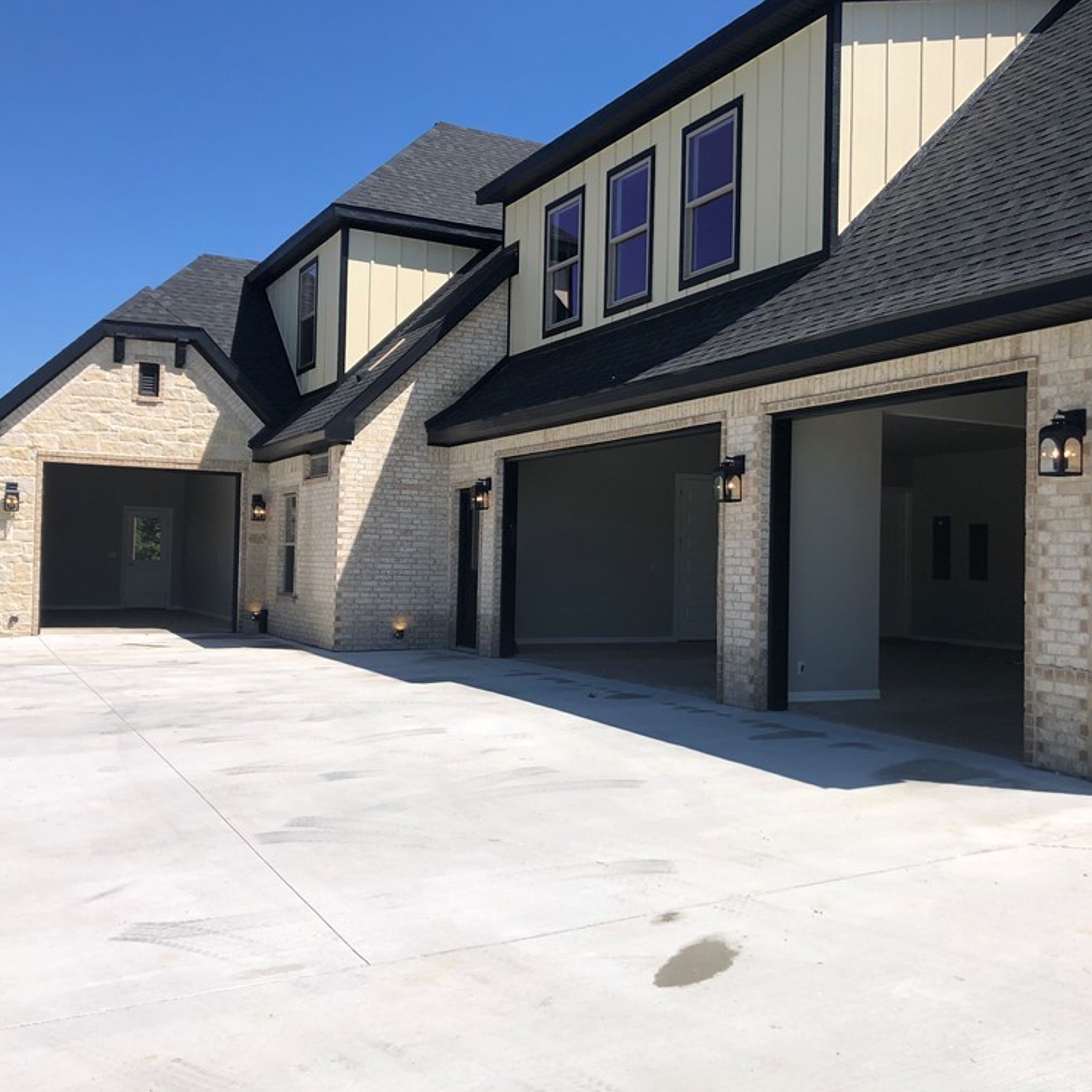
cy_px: 536
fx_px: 1213
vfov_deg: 48.4
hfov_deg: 48.4
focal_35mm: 34
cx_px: 607
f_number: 1.8
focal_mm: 3.99
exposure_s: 1/2667
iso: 20
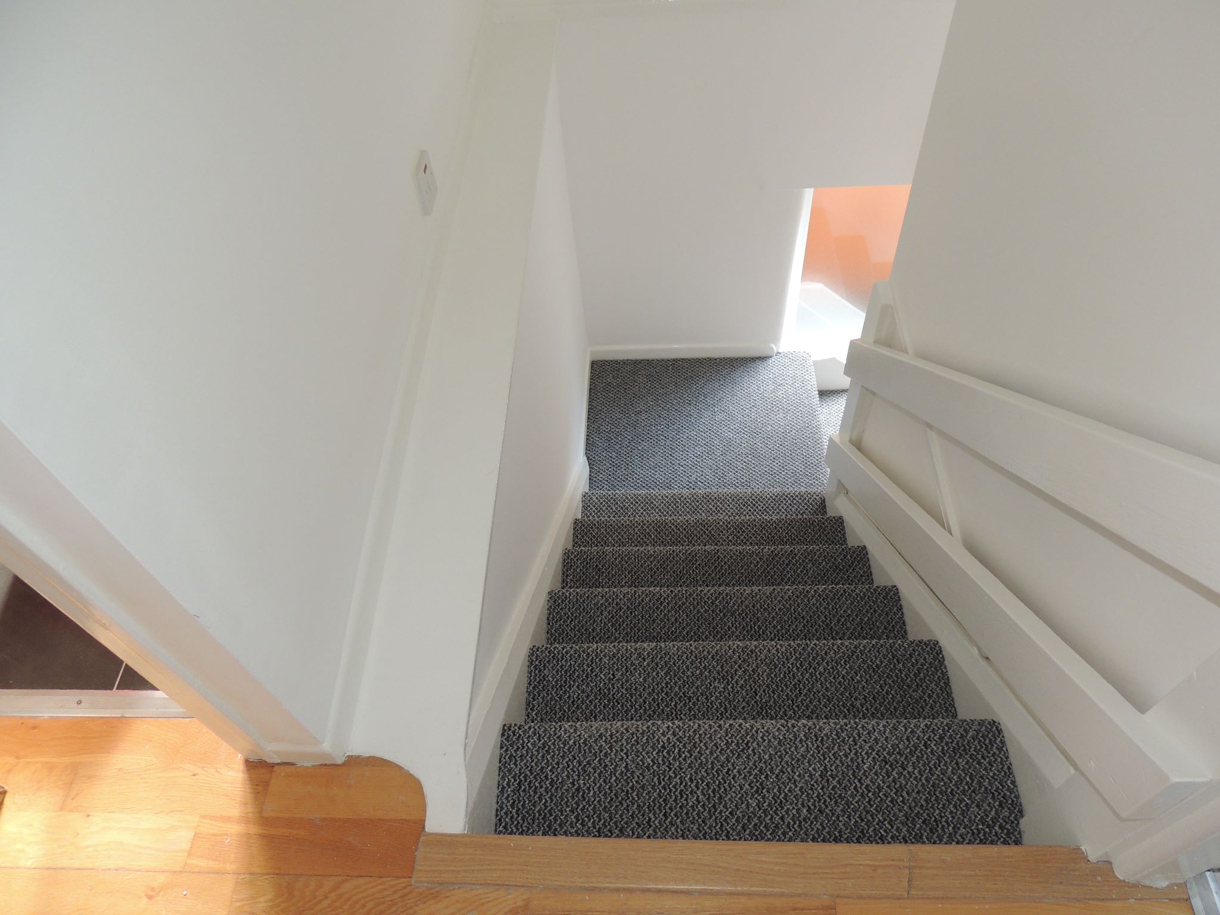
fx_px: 846
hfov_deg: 71.6
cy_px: 458
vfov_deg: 56.8
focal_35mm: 24
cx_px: 610
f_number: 3
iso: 220
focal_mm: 4.3
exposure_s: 1/40
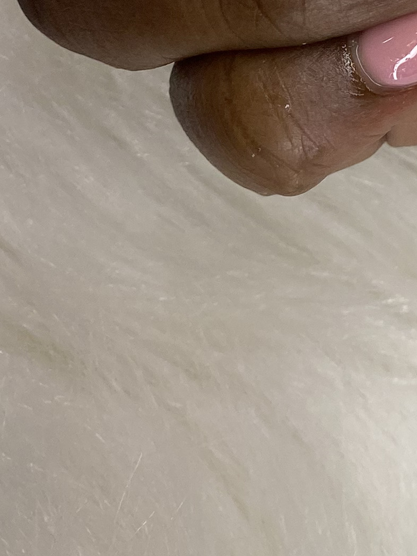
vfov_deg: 18.4
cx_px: 709
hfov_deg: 13.5
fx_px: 1606
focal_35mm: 100
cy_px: -146
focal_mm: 4.25
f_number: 1.8
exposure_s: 1/539
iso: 32
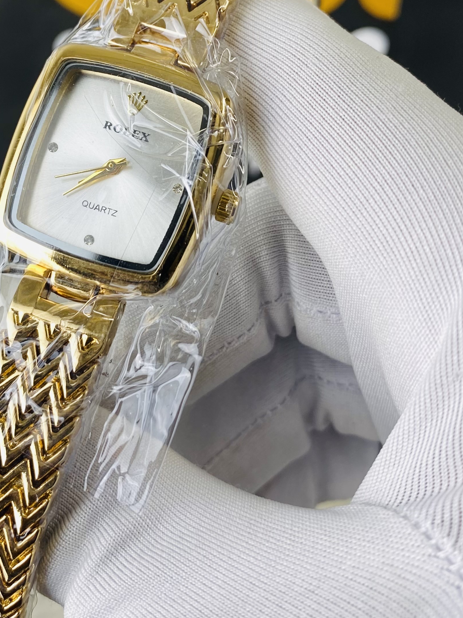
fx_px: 838
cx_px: 158
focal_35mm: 47
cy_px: 206
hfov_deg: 30.7
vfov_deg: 39.9
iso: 32
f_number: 1.8
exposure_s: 1/100
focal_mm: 4.25
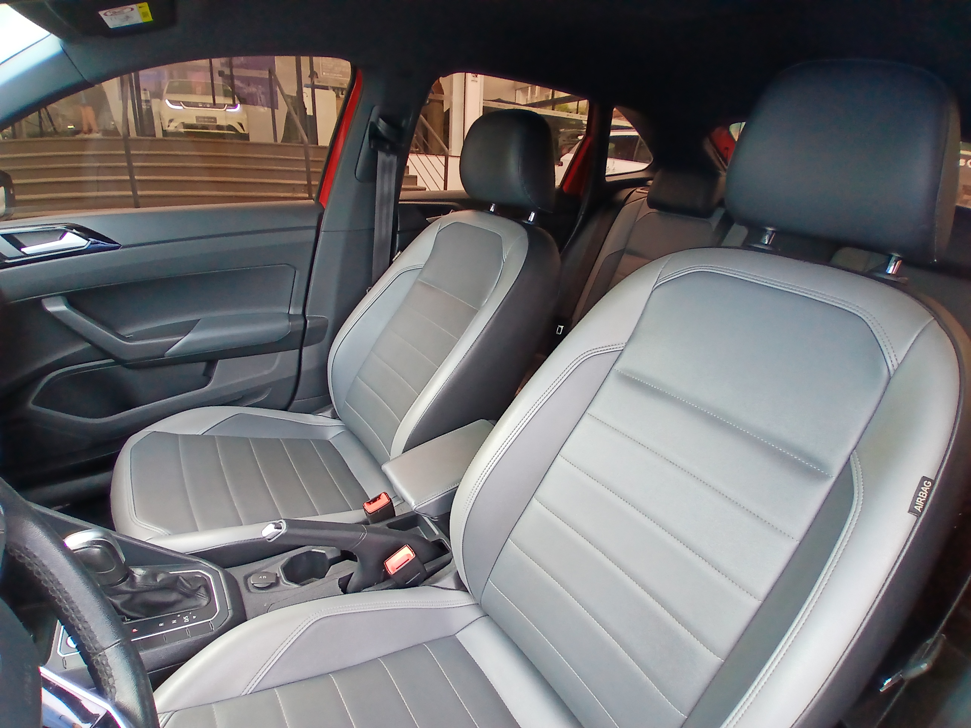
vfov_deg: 74.7
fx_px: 477
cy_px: 364
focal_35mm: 17
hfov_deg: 91.0
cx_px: 486
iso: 80
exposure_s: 1/50
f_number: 2.2
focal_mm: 1.4
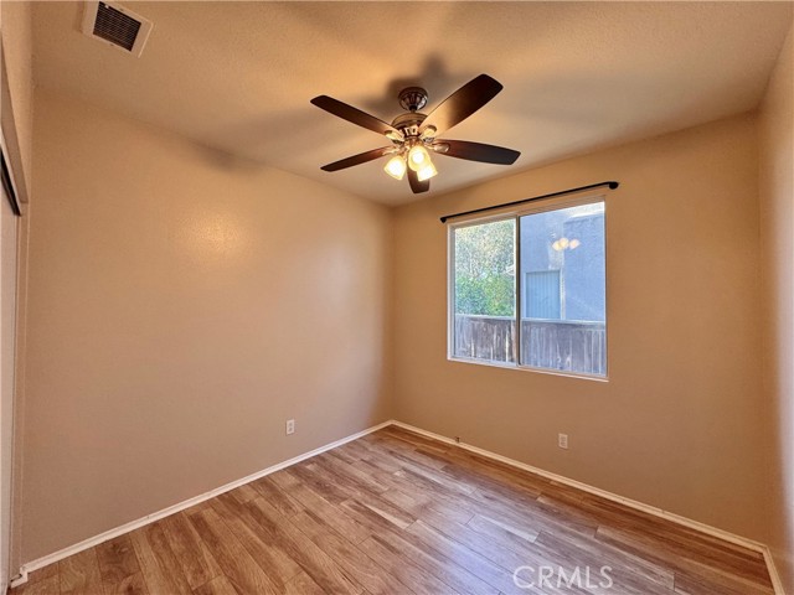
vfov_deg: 85.7
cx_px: 397
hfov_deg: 102.1
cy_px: 298
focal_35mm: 14
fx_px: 321
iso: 160
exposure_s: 1/120
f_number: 2.2
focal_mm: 2.22
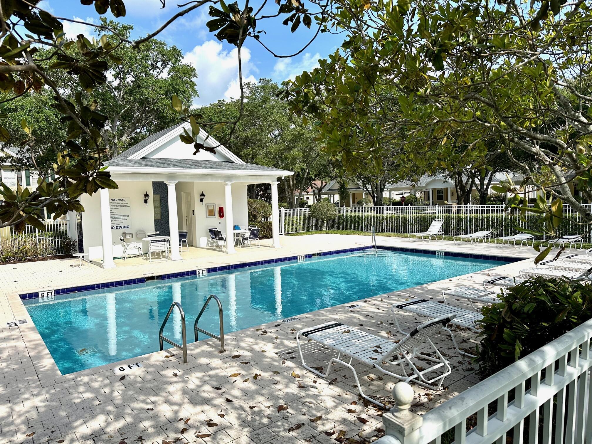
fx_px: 410
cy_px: 222
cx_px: 296
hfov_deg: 71.6
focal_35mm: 24
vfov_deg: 56.8
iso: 80
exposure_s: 1/4762
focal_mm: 6.86
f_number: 1.78
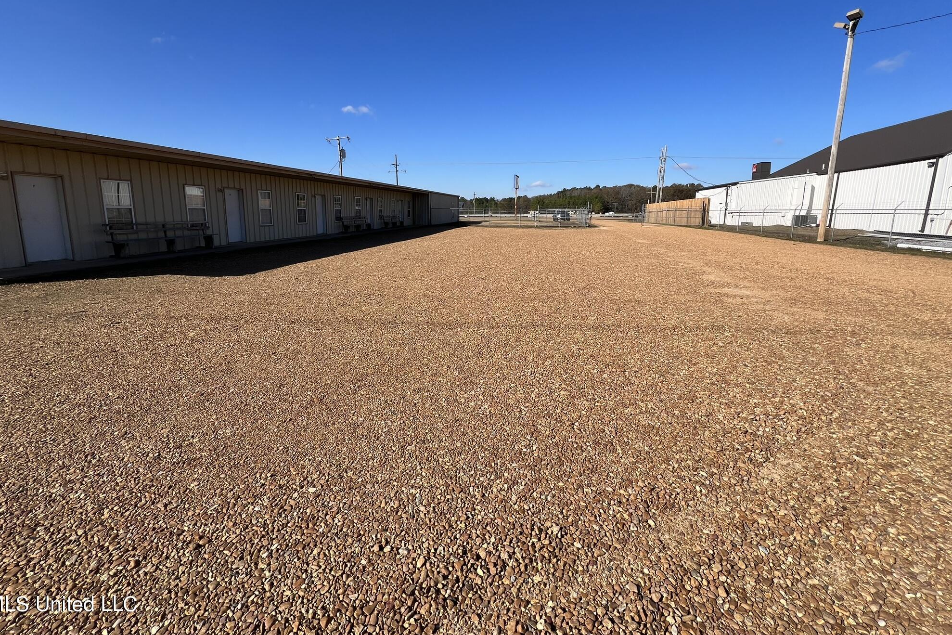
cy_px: 268
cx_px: 477
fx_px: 370
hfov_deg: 104.2
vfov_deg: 80.6
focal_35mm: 14
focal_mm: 1.57
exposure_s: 1/1876
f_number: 1.8
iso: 32
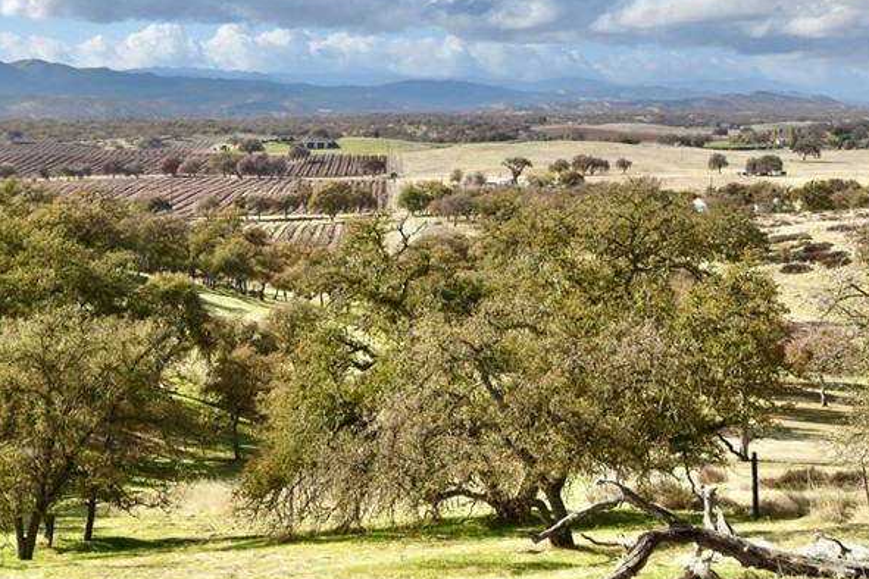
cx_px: 279
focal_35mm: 52
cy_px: 157
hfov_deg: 37.7
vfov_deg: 25.7
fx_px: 1255
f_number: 11
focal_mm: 20
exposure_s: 1/400
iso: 400
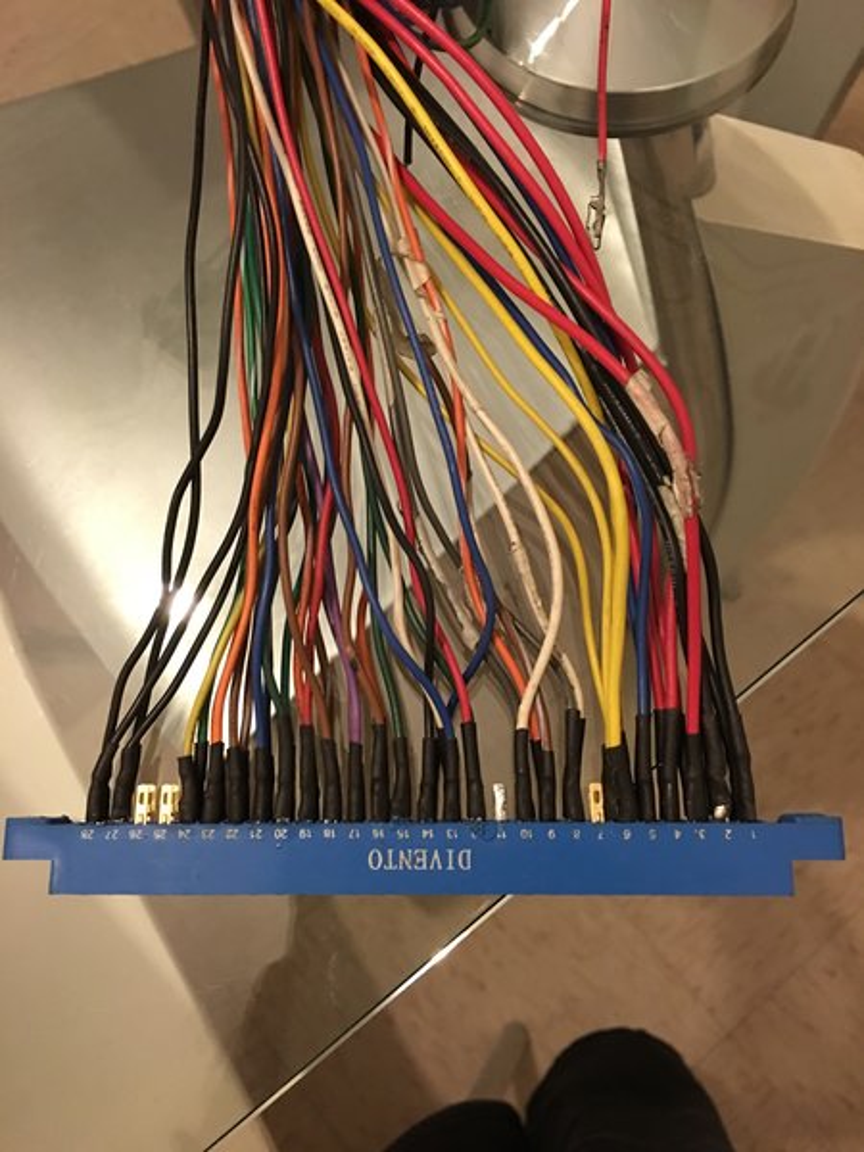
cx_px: 432
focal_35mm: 29
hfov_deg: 48.2
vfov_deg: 61.7
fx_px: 965
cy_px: 576
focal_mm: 4.15
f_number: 2.2
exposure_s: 1/4
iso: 64
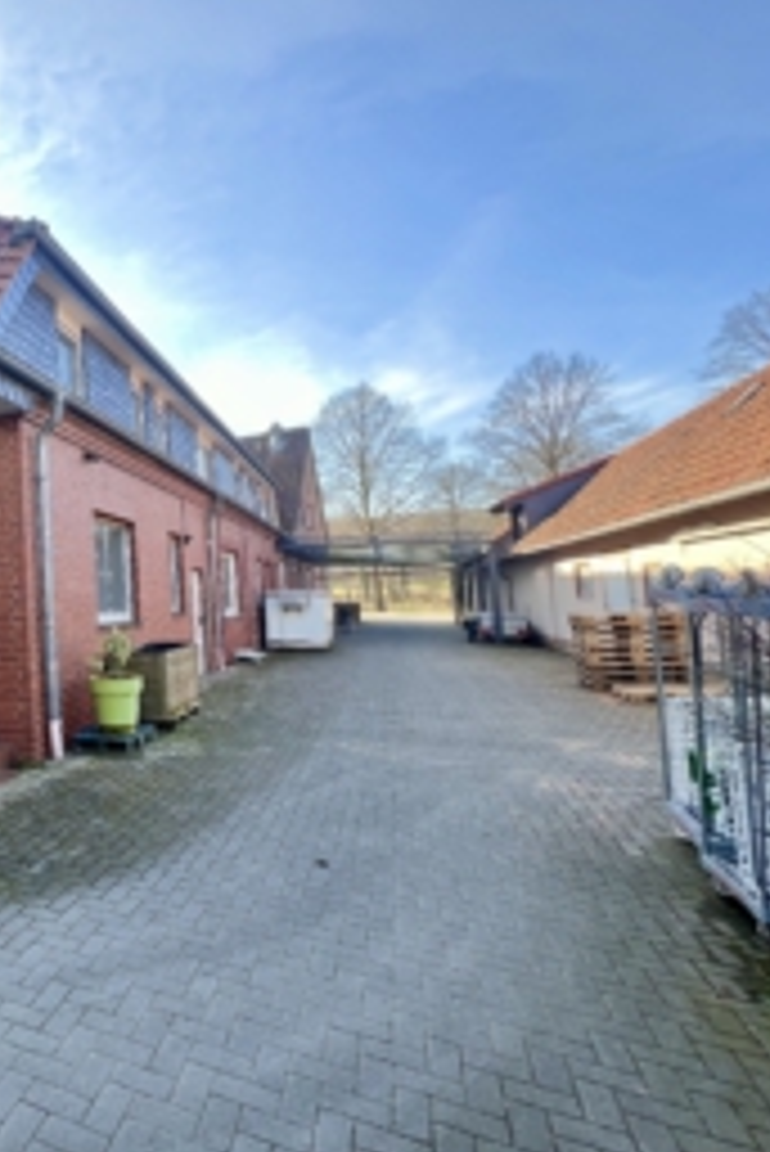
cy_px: 567
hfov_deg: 54.2
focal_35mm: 19
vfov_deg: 86.9
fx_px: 609
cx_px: 45
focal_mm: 1.57
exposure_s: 1/147
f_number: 1.8
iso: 32
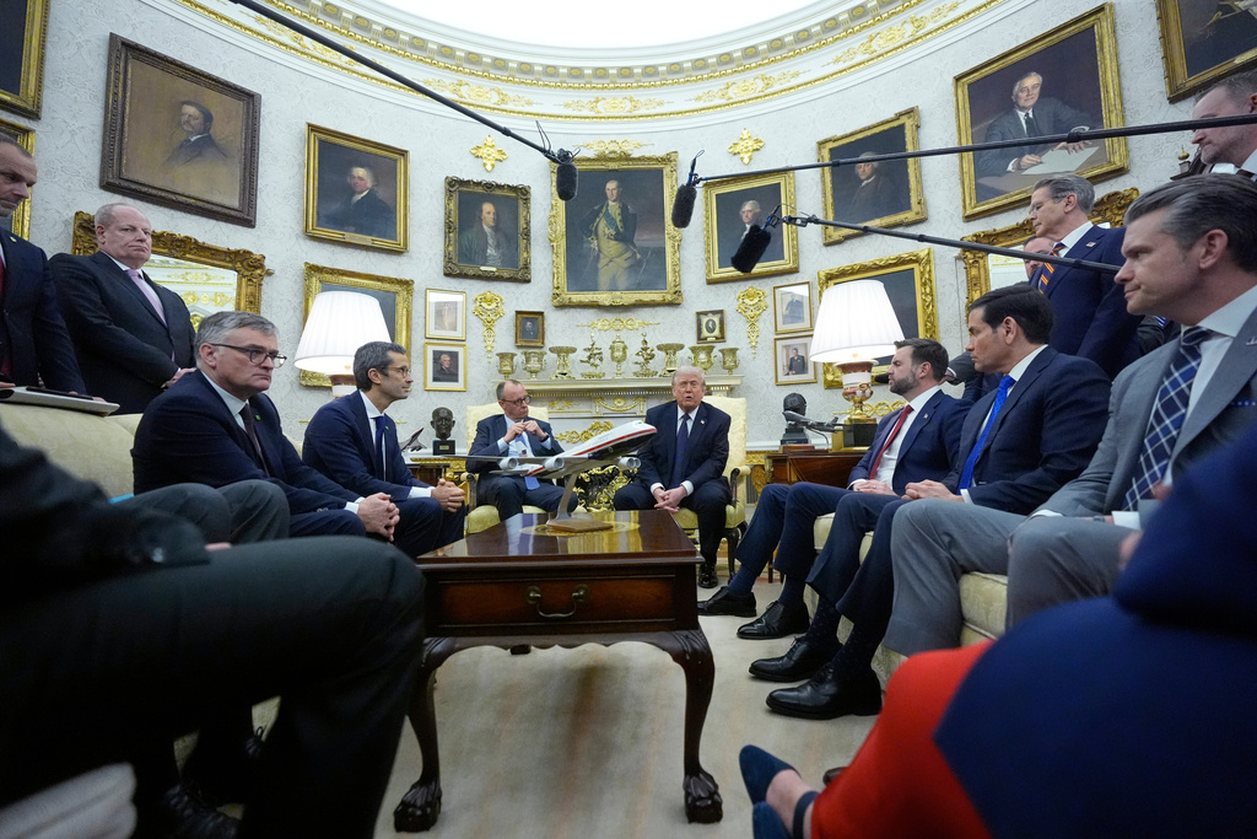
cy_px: 420
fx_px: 559
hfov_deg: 96.7
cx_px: 628
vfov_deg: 73.8
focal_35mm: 16
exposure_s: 1/400
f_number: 2.8
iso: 8000
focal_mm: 16
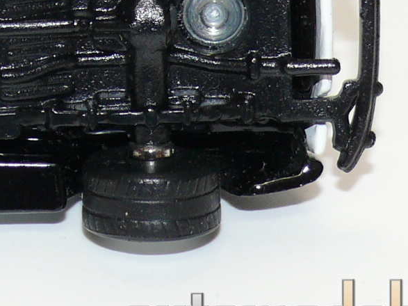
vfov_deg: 5.3
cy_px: -32
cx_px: -35
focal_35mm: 278
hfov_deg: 7.1
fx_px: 3276
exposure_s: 1/30
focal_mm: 13.4
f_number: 4
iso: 100
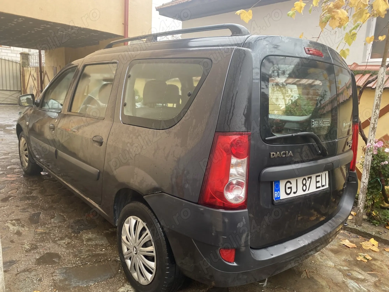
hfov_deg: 67.3
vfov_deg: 53.1
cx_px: 194
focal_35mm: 26
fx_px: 292
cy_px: 146
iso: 80
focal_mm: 4.25
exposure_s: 1/121
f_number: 1.8
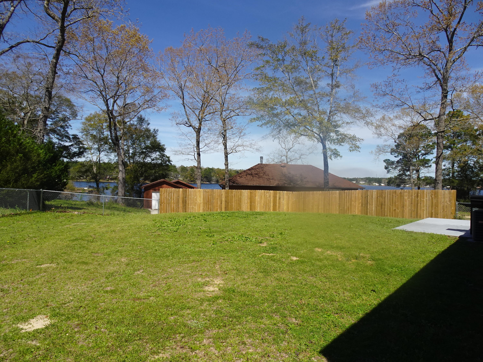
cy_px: 181
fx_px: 335
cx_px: 242
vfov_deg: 56.8
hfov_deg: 71.6
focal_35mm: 24
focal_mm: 4.25
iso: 80
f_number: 3.5
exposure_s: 1/1000
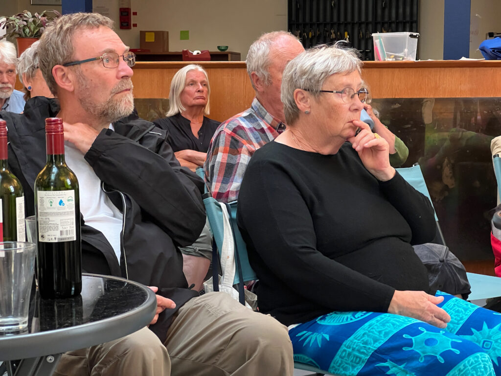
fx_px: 1114
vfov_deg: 19.1
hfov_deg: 25.3
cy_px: 188
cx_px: 250
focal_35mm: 77
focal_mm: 9
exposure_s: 1/33
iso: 800
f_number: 2.8
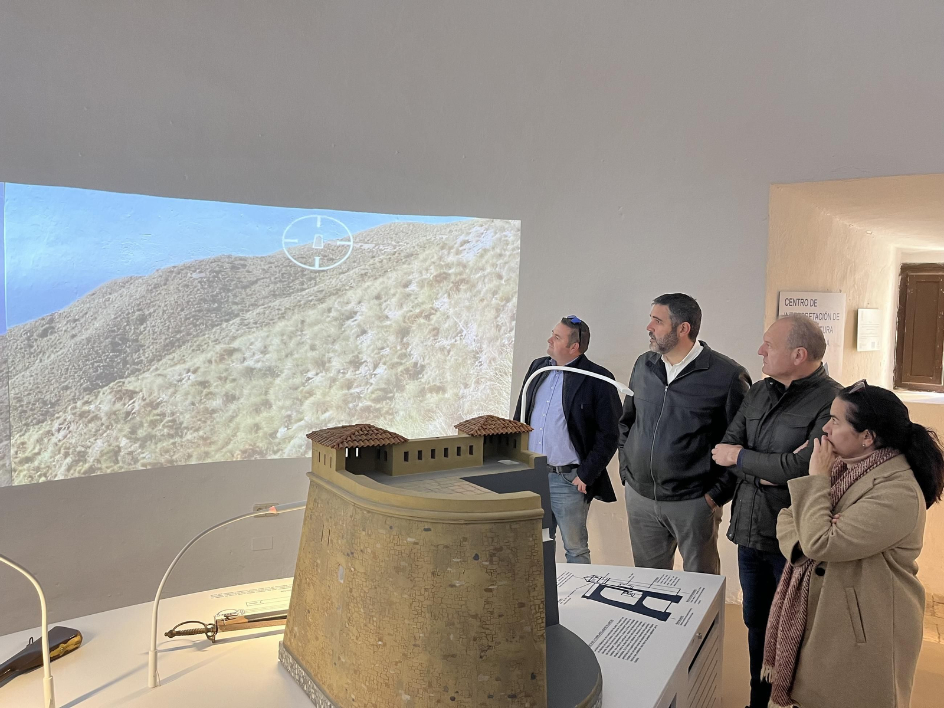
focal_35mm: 26
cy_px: 354
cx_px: 472
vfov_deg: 53.1
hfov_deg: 67.3
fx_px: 709
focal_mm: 5.1
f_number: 1.6
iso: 160
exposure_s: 1/60
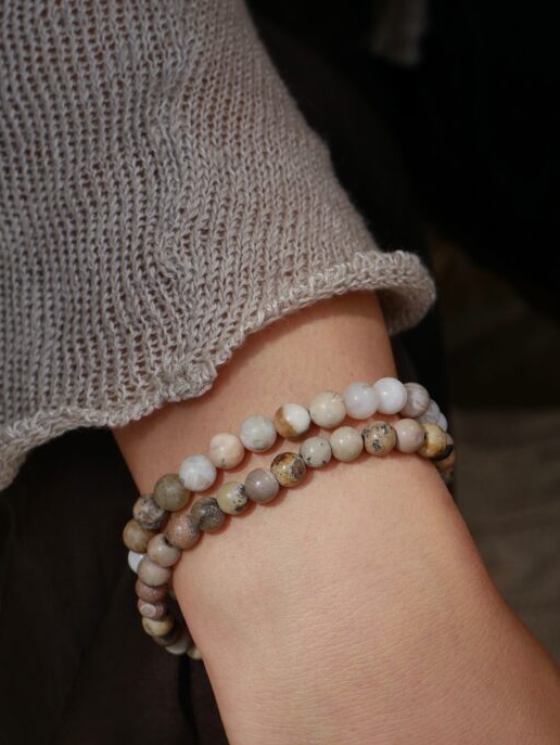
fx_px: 2004
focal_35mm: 93
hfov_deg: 15.9
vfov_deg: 21.1
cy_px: 428
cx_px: 258
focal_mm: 40
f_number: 8
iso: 200
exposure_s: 1/400
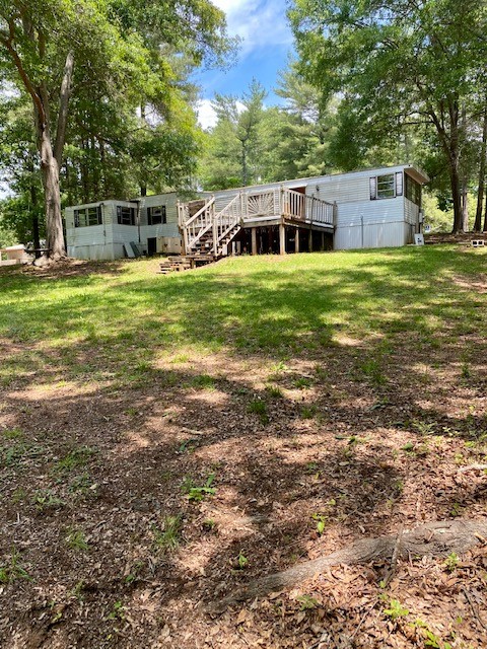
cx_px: 244
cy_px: 324
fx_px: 488
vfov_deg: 67.3
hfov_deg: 53.1
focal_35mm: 26
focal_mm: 4.25
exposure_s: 1/439
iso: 32
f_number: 1.8
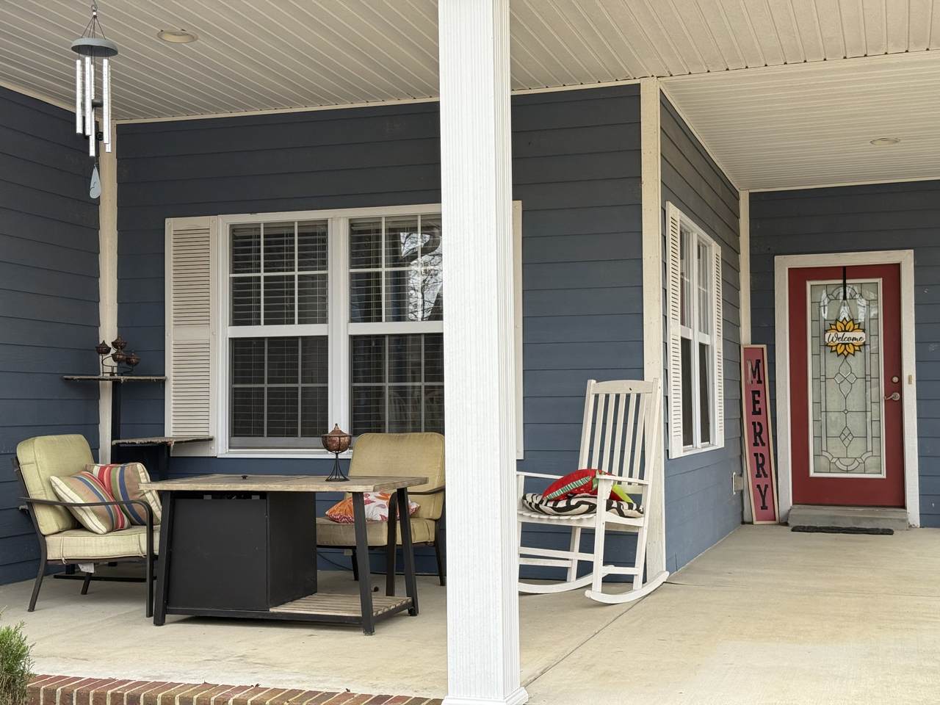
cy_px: 352
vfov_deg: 30.3
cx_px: 470
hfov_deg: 39.7
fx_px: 1303
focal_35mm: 48
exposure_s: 1/733
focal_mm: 6.76
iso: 100
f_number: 1.78
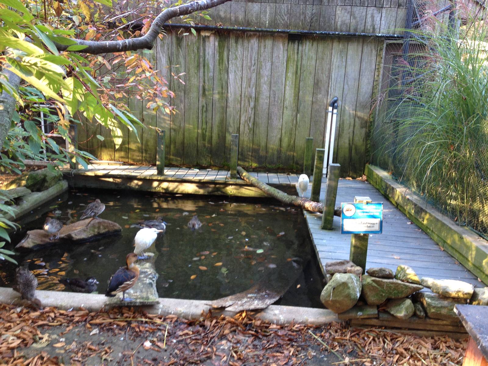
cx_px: 244
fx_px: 493
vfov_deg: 40.7
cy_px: 183
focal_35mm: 35
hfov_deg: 52.6
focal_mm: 4.28
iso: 80
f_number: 2.4
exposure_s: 1/20
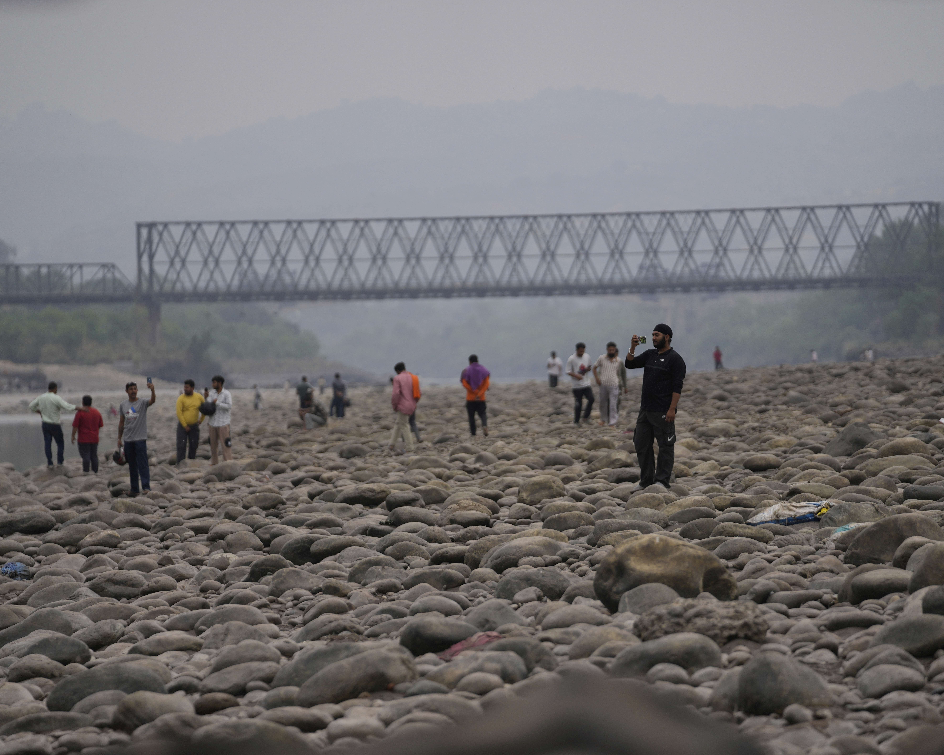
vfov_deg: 6.8
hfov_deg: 8.5
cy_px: 378
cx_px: 458
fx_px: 6314
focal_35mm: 226
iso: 200
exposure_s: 1/4000
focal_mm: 200
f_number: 2.8
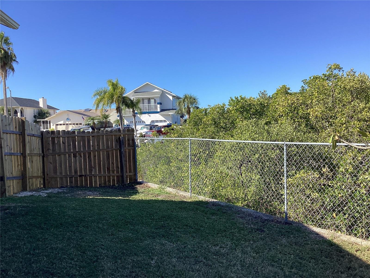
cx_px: 185
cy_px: 139
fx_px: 331
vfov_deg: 45.4
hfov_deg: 58.4
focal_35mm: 31
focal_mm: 3.3
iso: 25
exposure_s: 1/905
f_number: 2.4
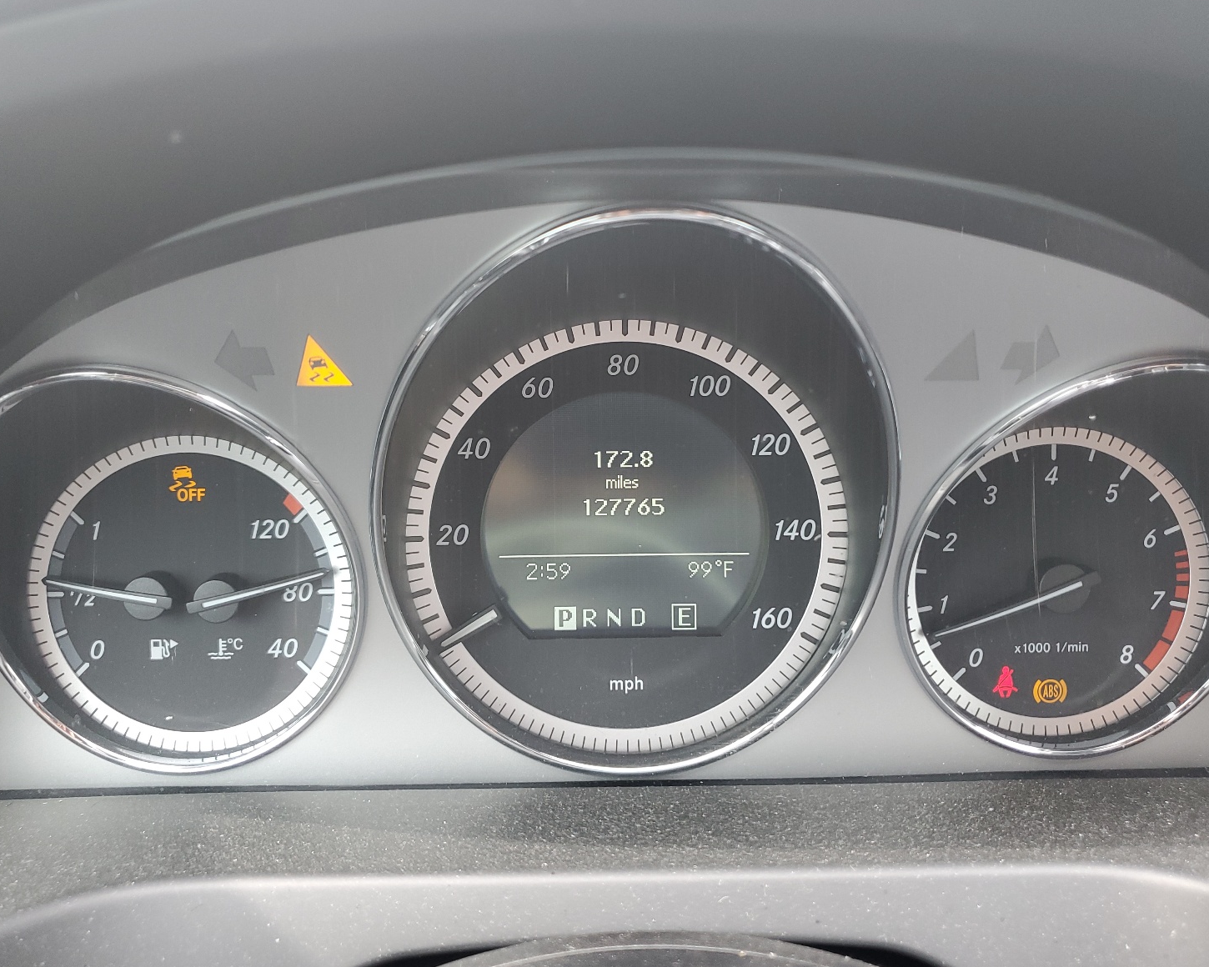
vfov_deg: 51.5
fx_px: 1002
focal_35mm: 28
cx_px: 617
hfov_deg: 62.2
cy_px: 479
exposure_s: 1/60.2
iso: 66
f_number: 1.5
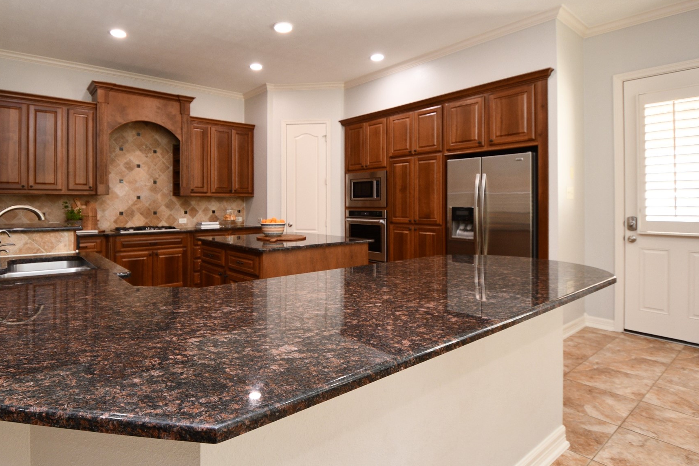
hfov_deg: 86.4
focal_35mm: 19
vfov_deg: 64.1
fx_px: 369
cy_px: 194
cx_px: 302
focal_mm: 10
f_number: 4
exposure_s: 1/60
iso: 560
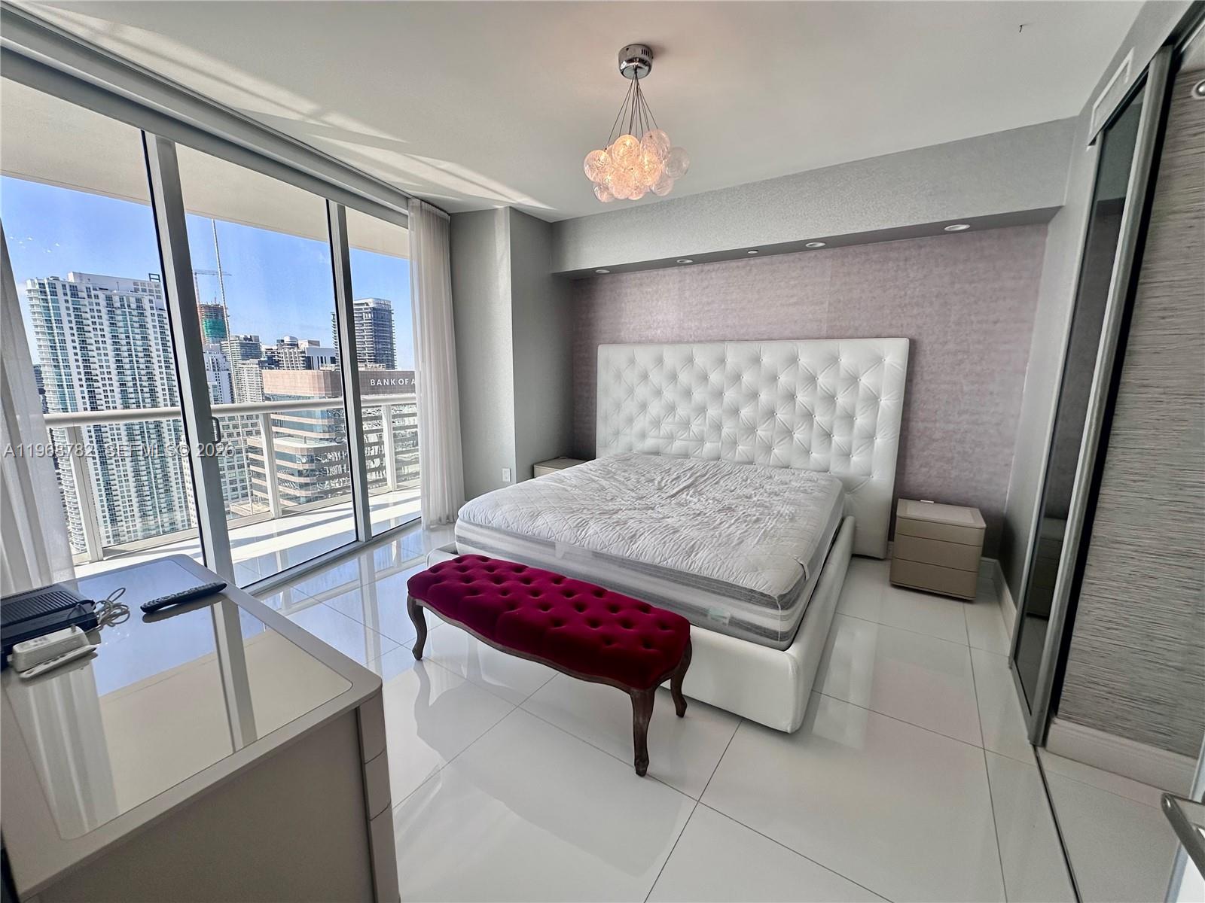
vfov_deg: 85.7
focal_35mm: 14
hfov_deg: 102.1
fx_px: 487
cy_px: 452
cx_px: 602
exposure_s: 1/225
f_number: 2.2
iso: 40
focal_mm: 2.22
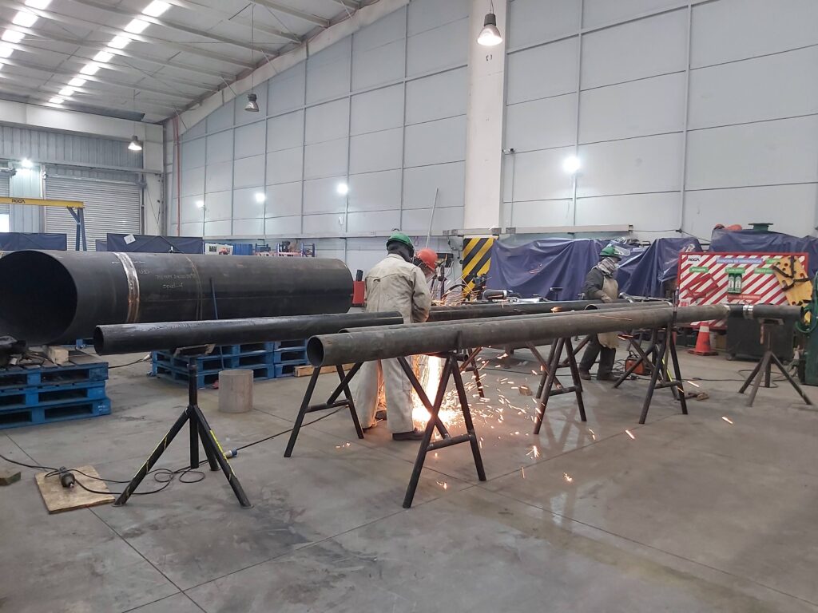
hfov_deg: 67.3
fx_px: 614
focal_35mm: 26
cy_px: 306
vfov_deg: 53.1
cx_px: 409
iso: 250
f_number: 1.7
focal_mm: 3.92
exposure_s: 1/33
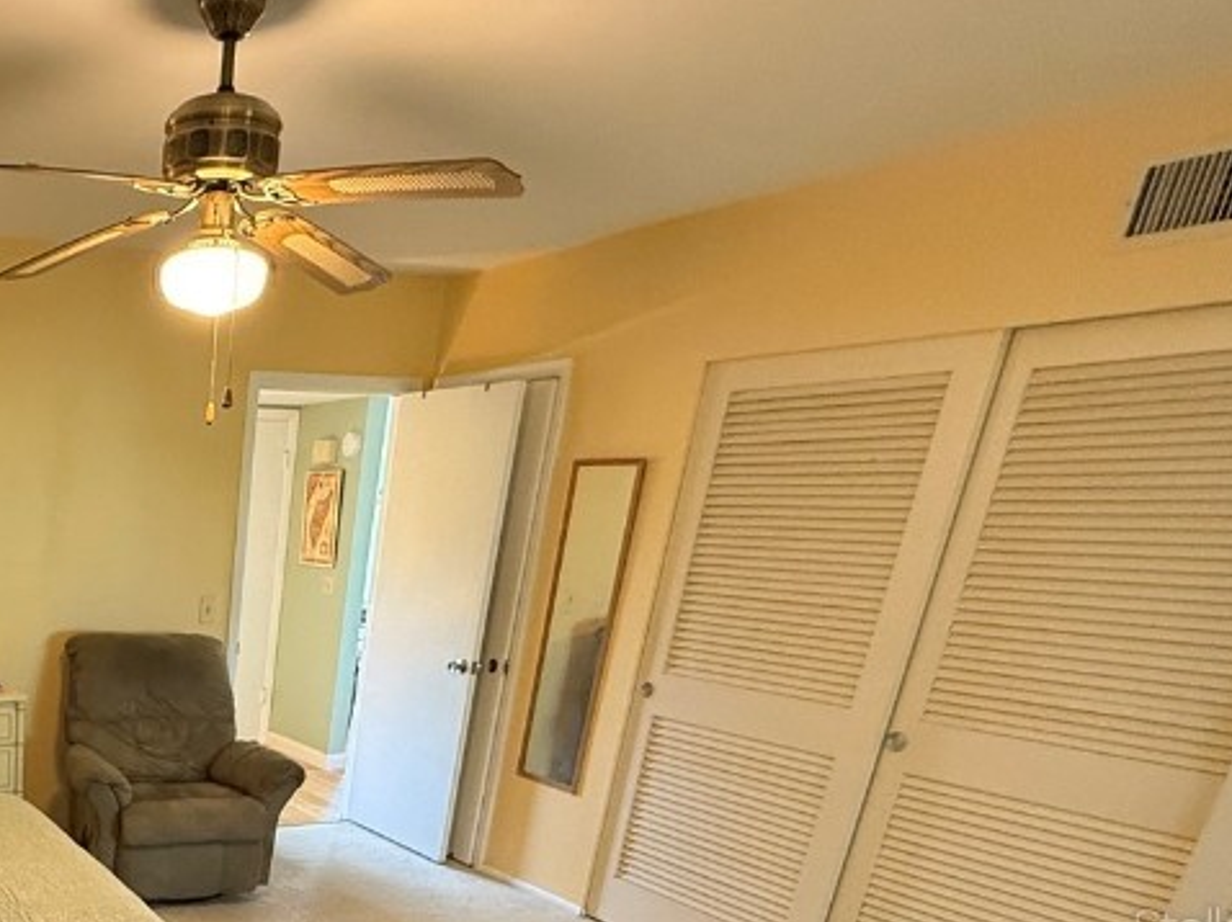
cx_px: 57
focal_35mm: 30
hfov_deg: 50.8
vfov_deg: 40.7
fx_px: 1067
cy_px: 927
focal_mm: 2.22
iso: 500
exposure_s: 1/60
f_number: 2.2
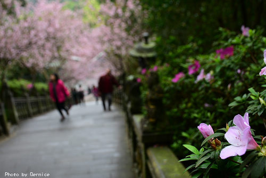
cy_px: 89
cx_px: 133
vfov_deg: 29.9
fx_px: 333
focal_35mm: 45
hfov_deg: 43.6
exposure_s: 1/50
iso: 250
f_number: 6.3
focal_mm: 30
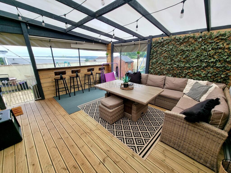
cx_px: 116
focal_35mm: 13
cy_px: 86
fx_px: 87
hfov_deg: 106.2
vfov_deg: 89.9
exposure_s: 1/476
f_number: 2.2
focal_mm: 2.2
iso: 50
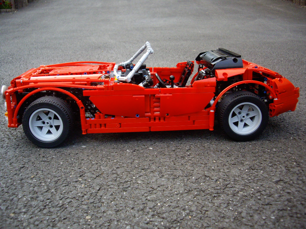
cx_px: 153
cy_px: 114
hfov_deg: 49.0
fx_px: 336
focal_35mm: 38
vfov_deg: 37.7
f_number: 2.8
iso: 400
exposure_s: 1/80
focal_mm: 7.9
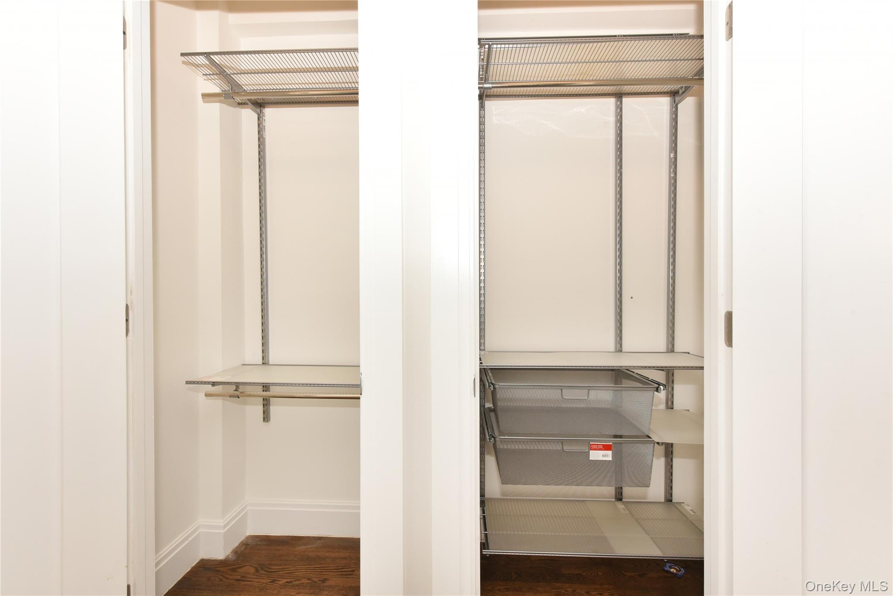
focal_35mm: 17
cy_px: 298
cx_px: 446
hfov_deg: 93.3
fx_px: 422
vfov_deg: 70.5
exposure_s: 1/125
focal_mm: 17
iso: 1600
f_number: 13
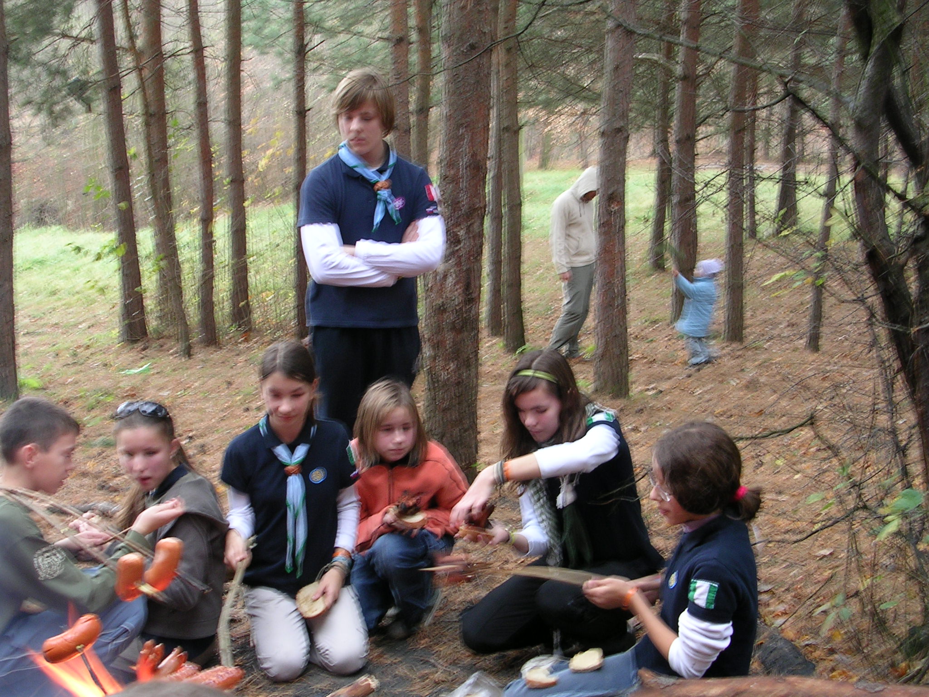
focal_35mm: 53
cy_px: 348
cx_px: 464
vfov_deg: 27.5
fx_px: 1422
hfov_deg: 36.2
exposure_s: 1/7
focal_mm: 8
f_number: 3.2
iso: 50
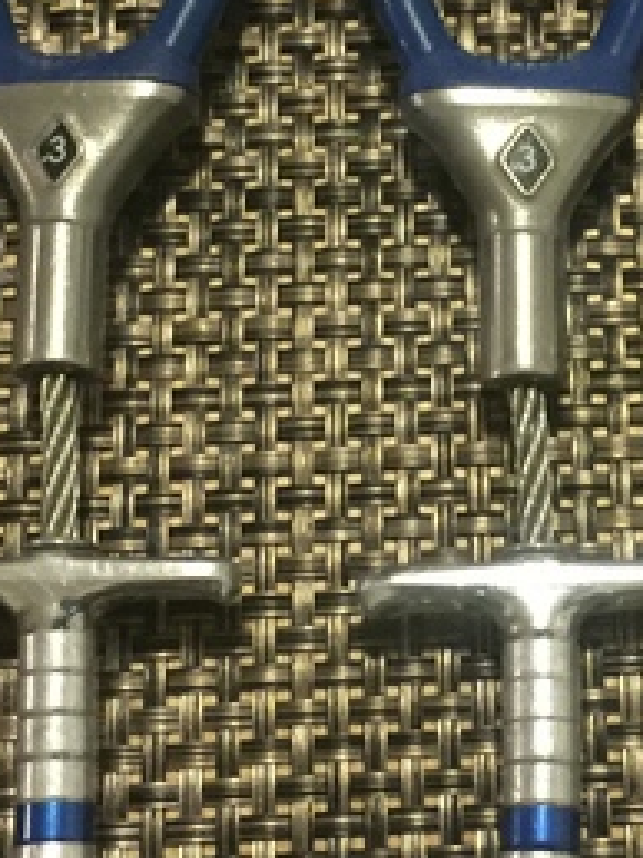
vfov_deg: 23.2
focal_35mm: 84
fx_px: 2082
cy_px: 278
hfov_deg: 17.4
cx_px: 519
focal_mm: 4.15
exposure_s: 1/15
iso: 400
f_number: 2.2
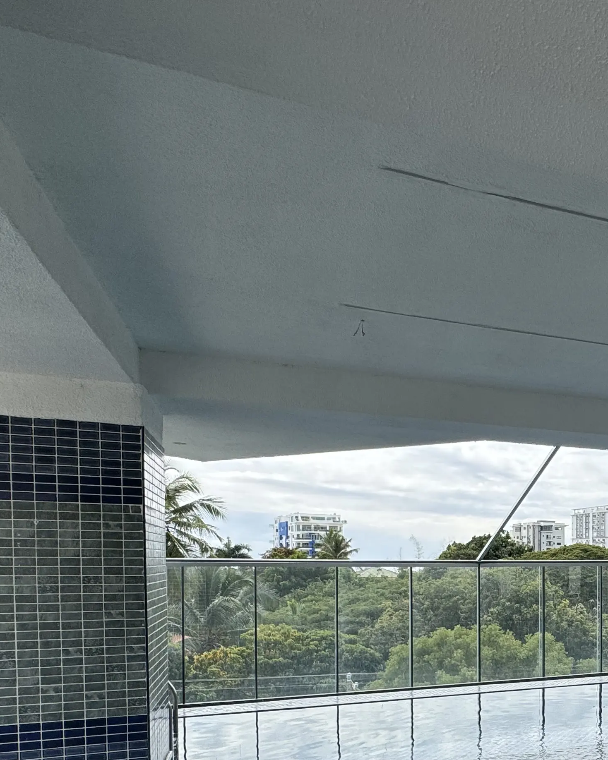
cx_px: 547
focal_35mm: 30
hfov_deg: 44.2
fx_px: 675
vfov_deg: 55.3
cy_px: 590
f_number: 2.2
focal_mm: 2.22
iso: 50
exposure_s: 1/1395
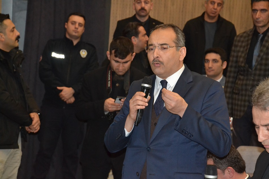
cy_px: 90
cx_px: 134
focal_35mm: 120
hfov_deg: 17.1
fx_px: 896
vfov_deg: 11.4
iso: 3200
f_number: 5.6
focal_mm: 80
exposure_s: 1/60
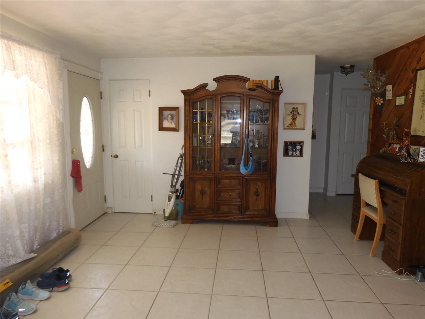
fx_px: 295
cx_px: 212
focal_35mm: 24
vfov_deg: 56.8
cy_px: 160
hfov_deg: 71.6
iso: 200
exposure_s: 1/30
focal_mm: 4.3
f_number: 3.4
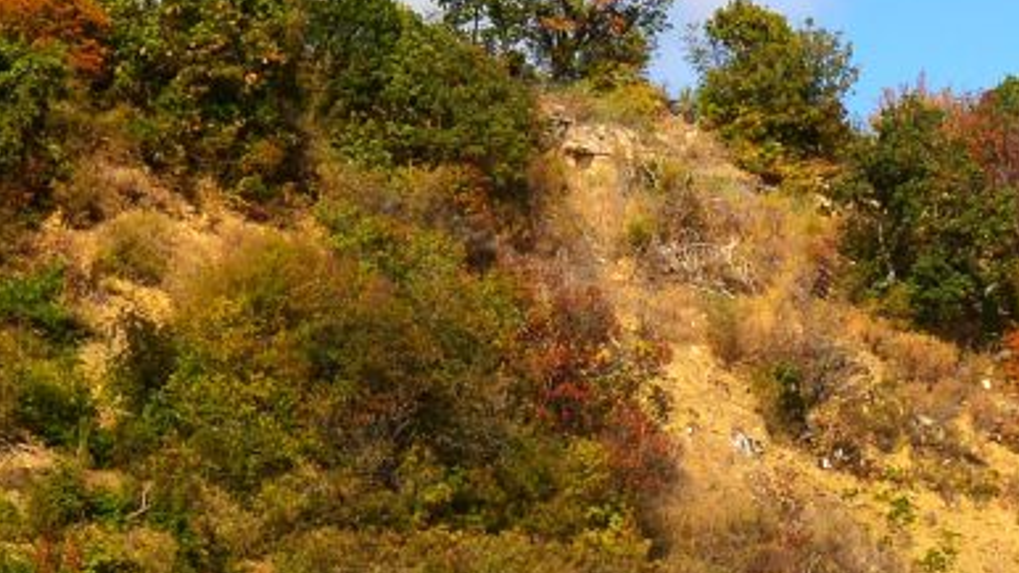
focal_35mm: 146
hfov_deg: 14.7
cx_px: 750
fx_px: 3944
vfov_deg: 8.2
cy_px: 664
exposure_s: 1/640
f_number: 4.5
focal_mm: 15.7
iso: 160
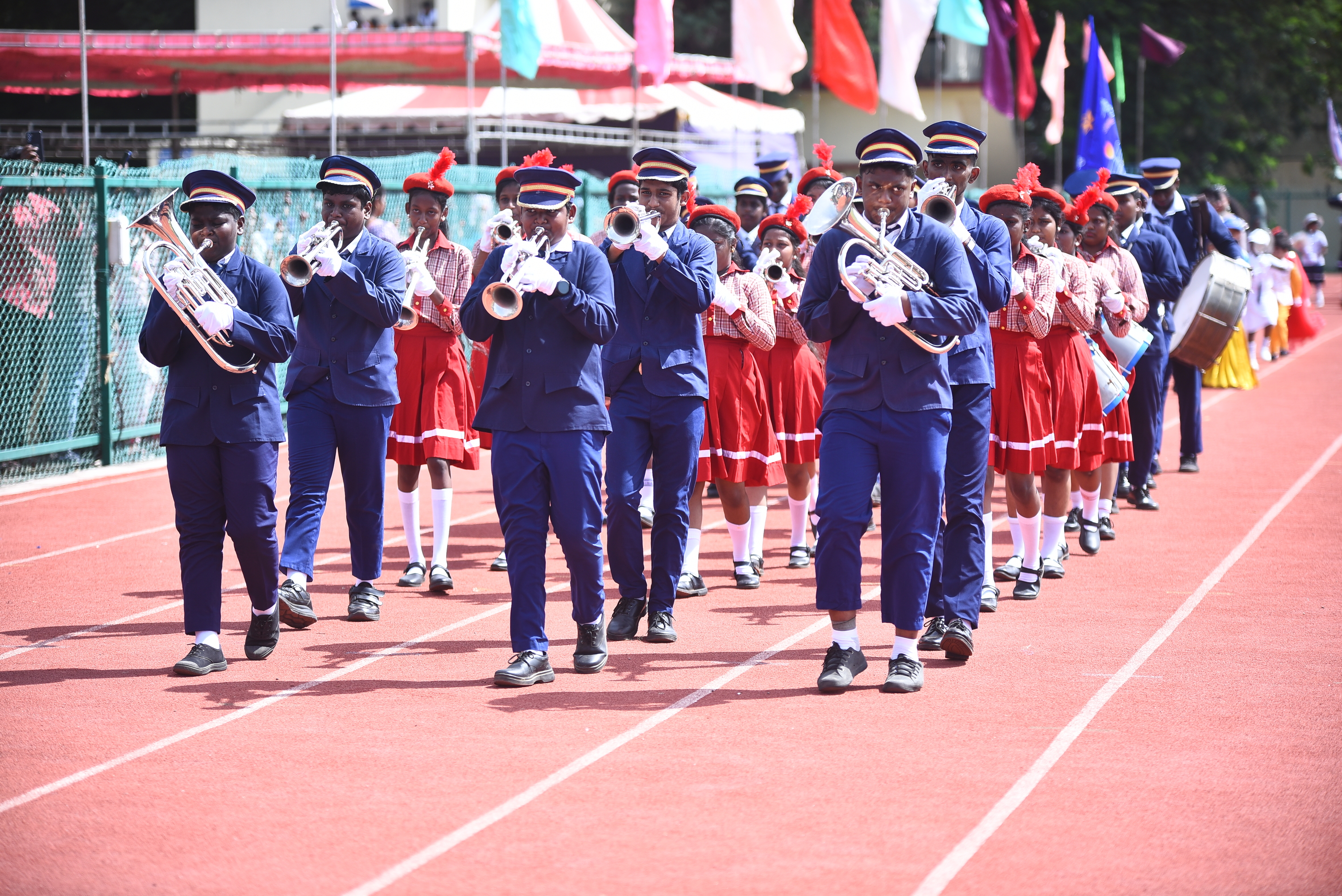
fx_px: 4549
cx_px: 671
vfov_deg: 11.2
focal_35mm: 122
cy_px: 448
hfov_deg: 16.8
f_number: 2.8
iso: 200
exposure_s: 1/1250
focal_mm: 122
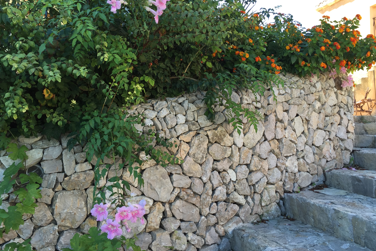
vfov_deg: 42.3
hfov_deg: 60.3
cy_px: 115
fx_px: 324
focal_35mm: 31
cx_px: 188
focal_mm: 4.15
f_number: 2.2
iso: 32
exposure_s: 1/198
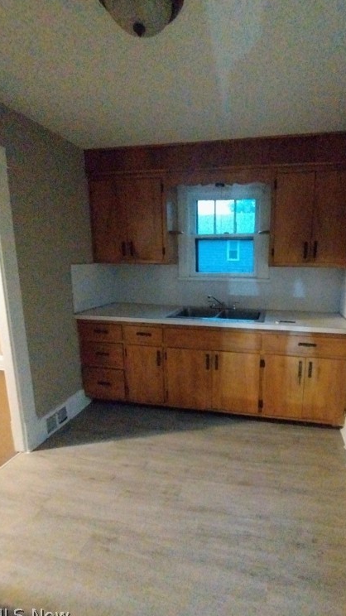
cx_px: 222
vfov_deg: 92.7
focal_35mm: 18
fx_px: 294
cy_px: 311
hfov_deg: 60.0
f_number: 2.2
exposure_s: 1/13.3
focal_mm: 1.66
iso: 3264
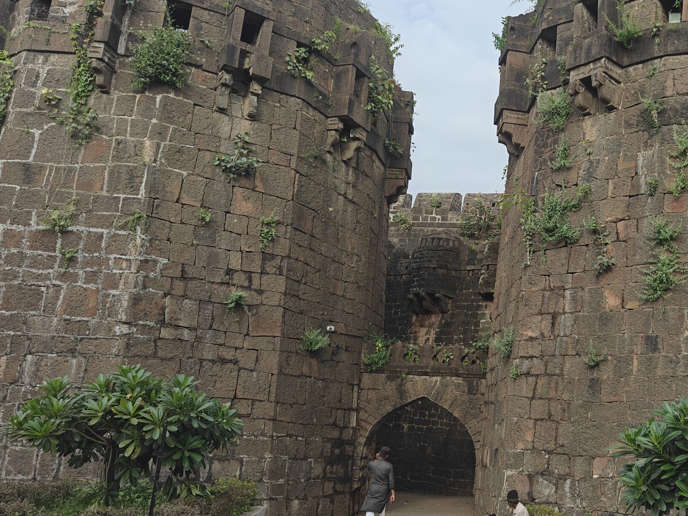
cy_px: 266
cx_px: 514
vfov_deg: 37.7
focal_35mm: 38
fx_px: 755
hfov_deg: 47.2
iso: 64
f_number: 1.8
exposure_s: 1/1344
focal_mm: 5.59
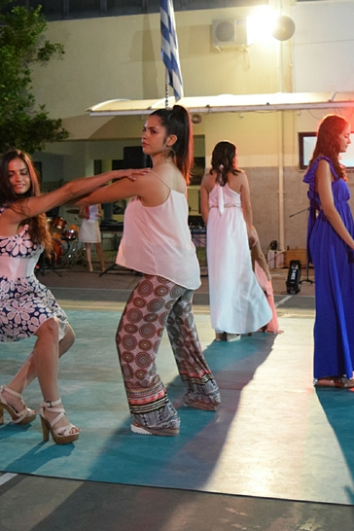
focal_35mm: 55
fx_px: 811
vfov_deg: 36.1
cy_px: 218
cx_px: 212
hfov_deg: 24.6
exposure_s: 1/80
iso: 3200
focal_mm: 20
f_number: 3.5
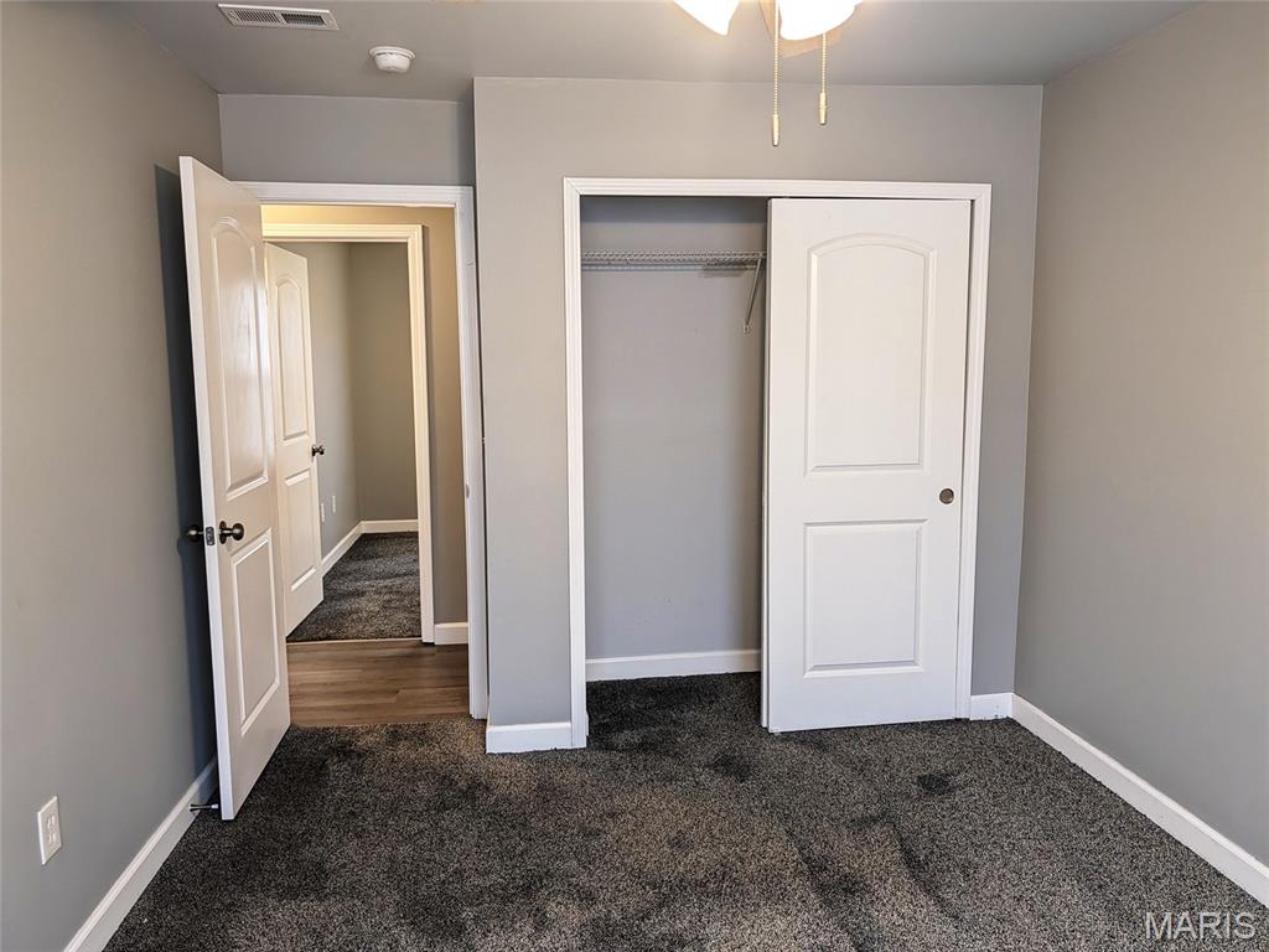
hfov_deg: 71.6
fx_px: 880
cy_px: 476
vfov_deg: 56.8
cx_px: 634
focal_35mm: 24
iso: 117
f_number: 1.68
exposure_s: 1/60
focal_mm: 6.9
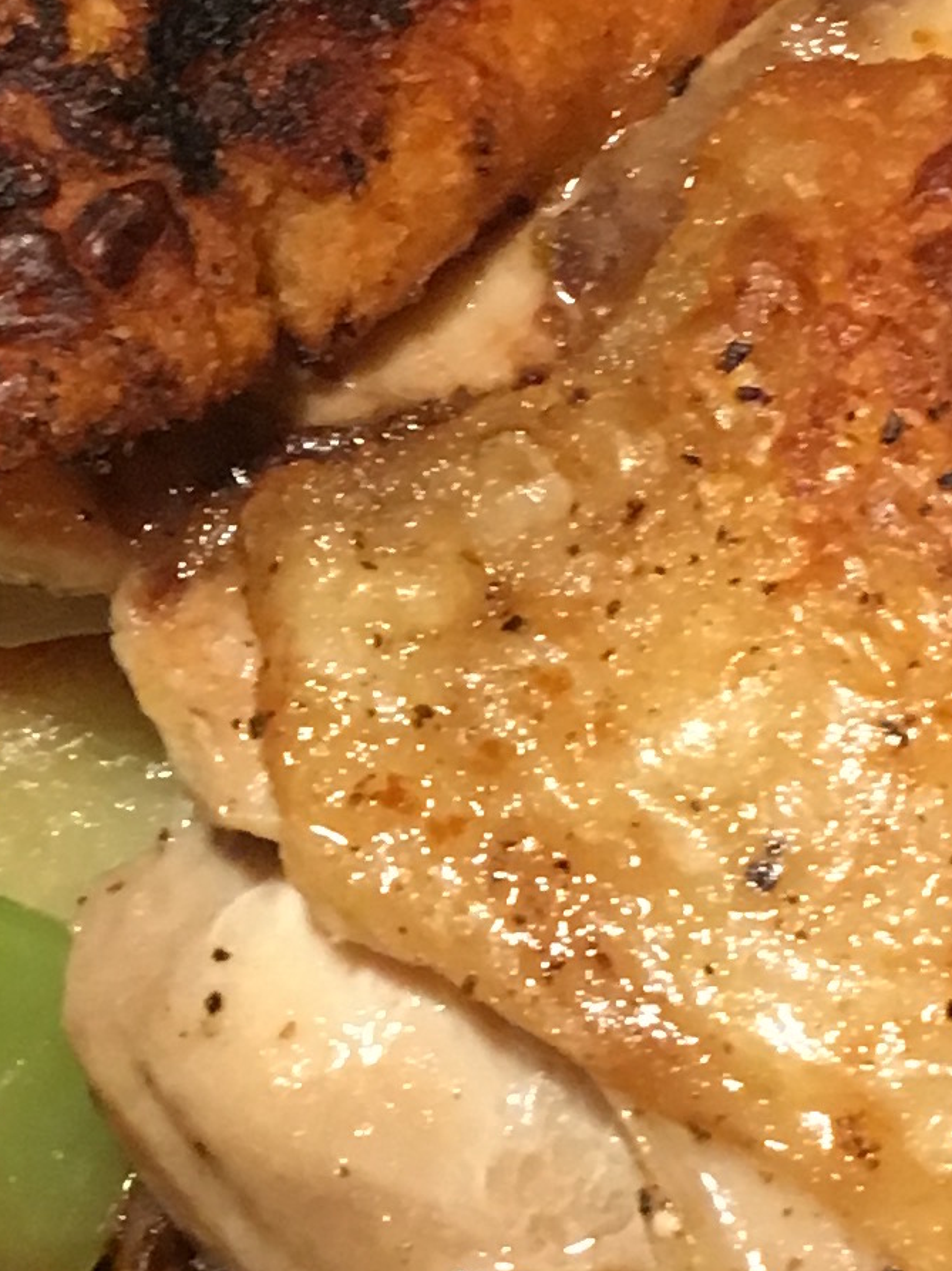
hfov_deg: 11.1
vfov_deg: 15.0
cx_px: -188
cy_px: 898
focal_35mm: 131
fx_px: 4807
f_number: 2.2
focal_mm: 4.15
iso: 200
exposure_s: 1/30
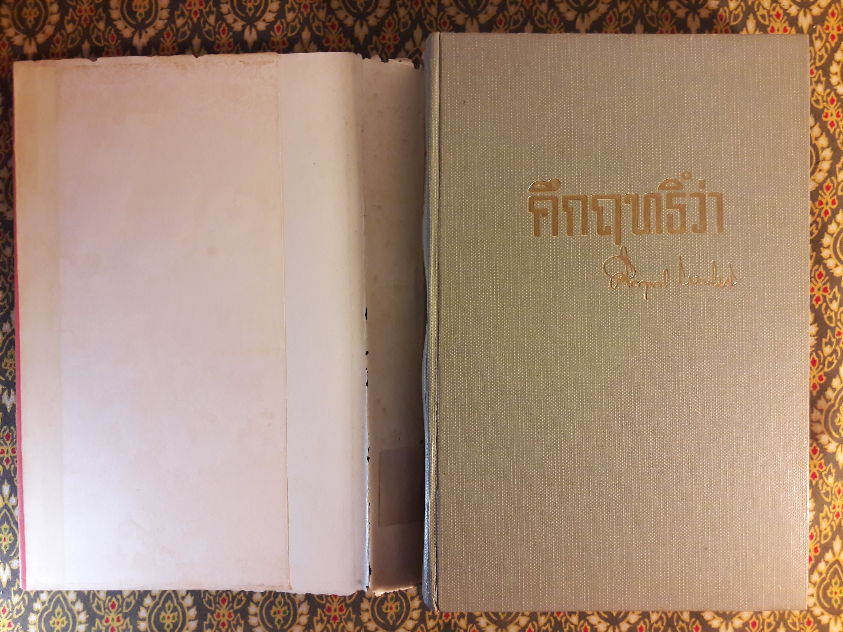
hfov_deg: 63.4
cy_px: 316
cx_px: 422
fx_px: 682
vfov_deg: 49.7
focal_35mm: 28
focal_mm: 3.7
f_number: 1.9
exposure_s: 1/33
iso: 100
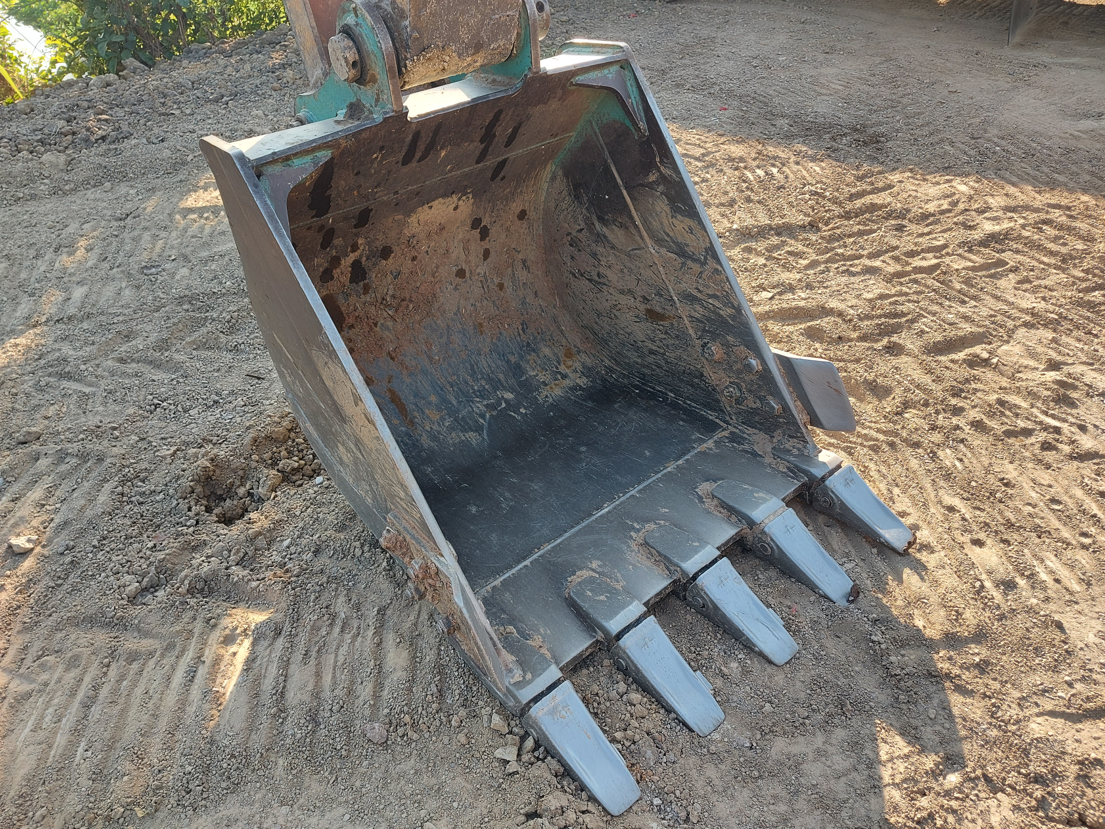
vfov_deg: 56.8
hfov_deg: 71.6
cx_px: 552
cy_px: 414
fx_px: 766
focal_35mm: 24
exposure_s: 1/127
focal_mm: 5.23
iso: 32
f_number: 1.8
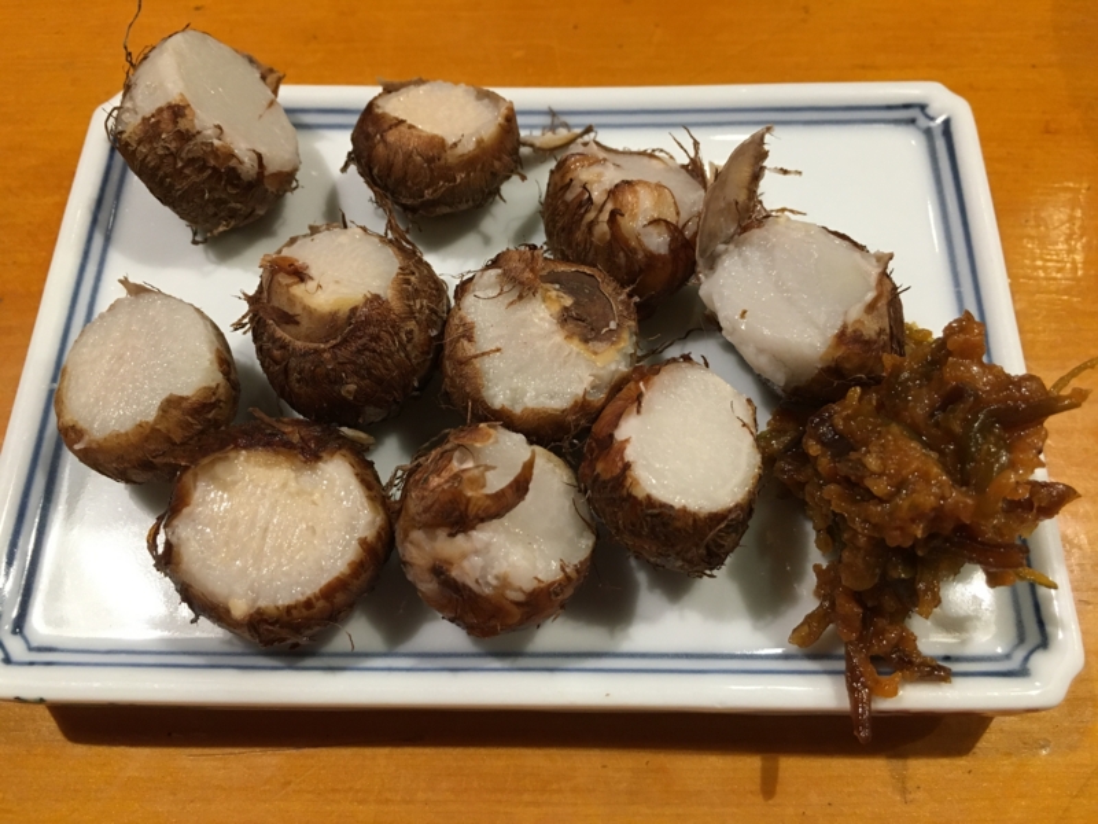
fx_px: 920
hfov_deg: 61.7
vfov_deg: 48.2
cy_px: 412
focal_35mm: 29
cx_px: 549
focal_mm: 4.15
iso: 100
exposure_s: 1/30
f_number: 2.2
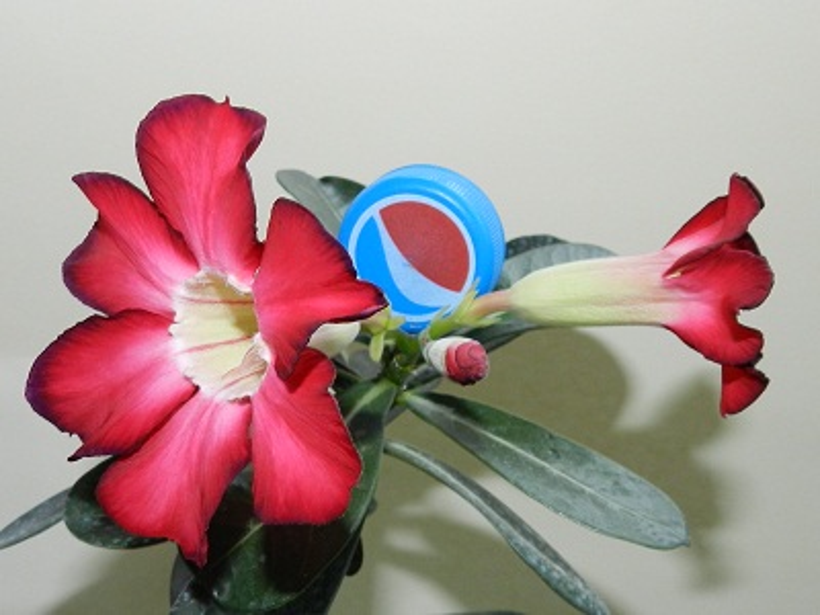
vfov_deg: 58.9
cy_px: 308
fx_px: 545
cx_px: 410
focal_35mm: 23
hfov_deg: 73.9
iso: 200
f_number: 3.4
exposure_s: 1/30
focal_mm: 4
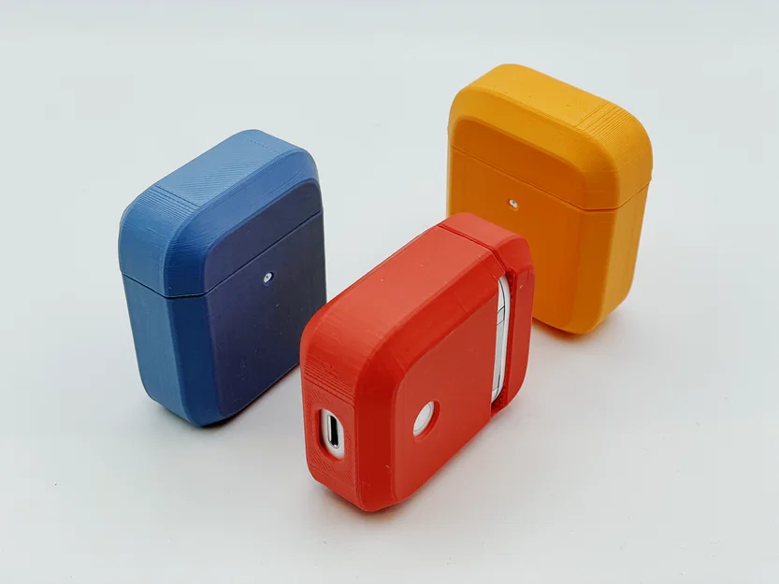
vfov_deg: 28.0
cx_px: 390
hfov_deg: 36.8
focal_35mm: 52
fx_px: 1170
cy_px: 292
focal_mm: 6
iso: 25
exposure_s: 1/99
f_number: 2
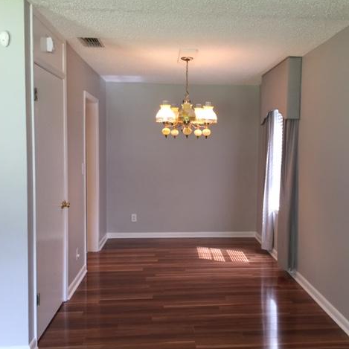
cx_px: 207
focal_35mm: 35
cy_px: 176
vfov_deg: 47.2
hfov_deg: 47.0
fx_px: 399
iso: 50
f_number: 2.2
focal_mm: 4.15
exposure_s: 1/30
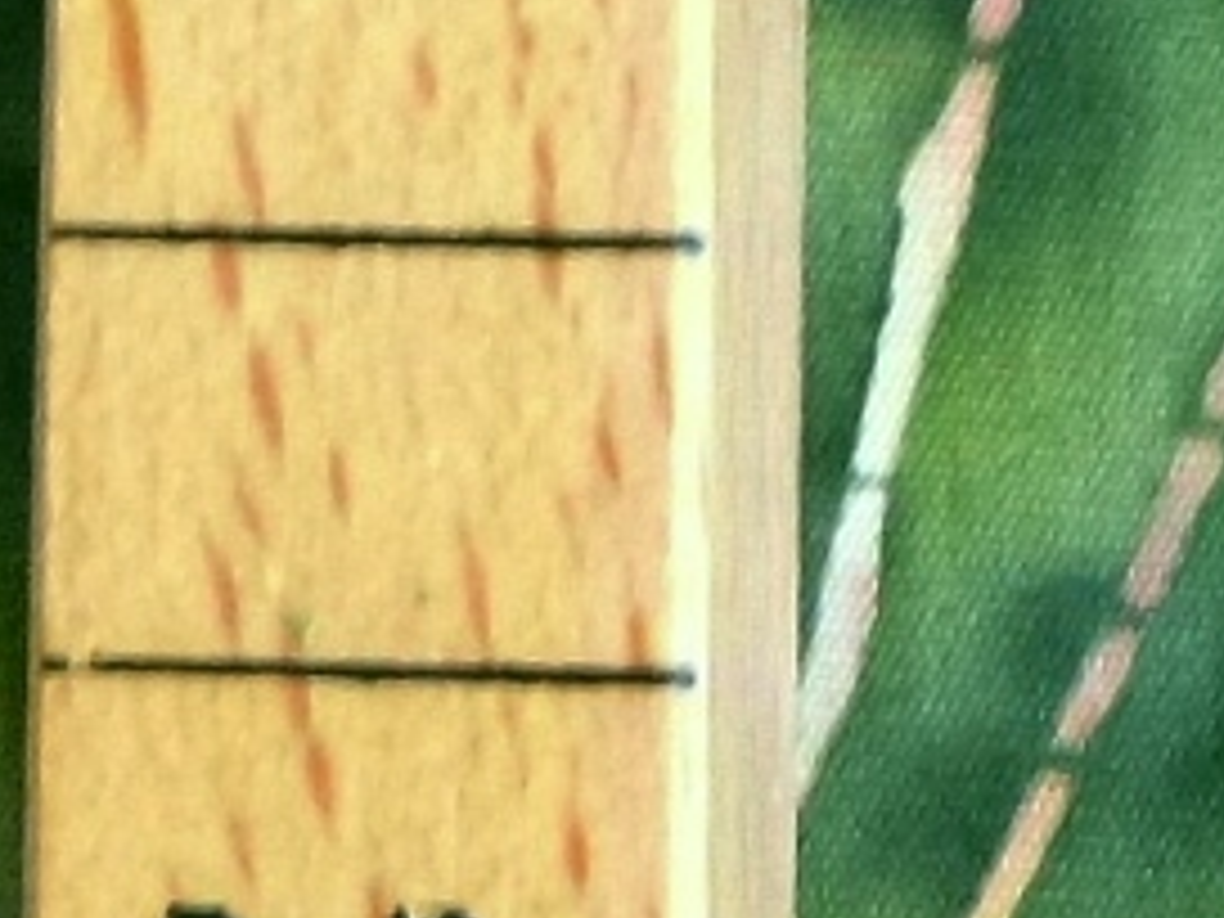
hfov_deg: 10.1
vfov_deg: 8.1
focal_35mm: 184
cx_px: 2259
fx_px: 6506
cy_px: 274
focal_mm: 4.5
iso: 500
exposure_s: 1/8
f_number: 3.1
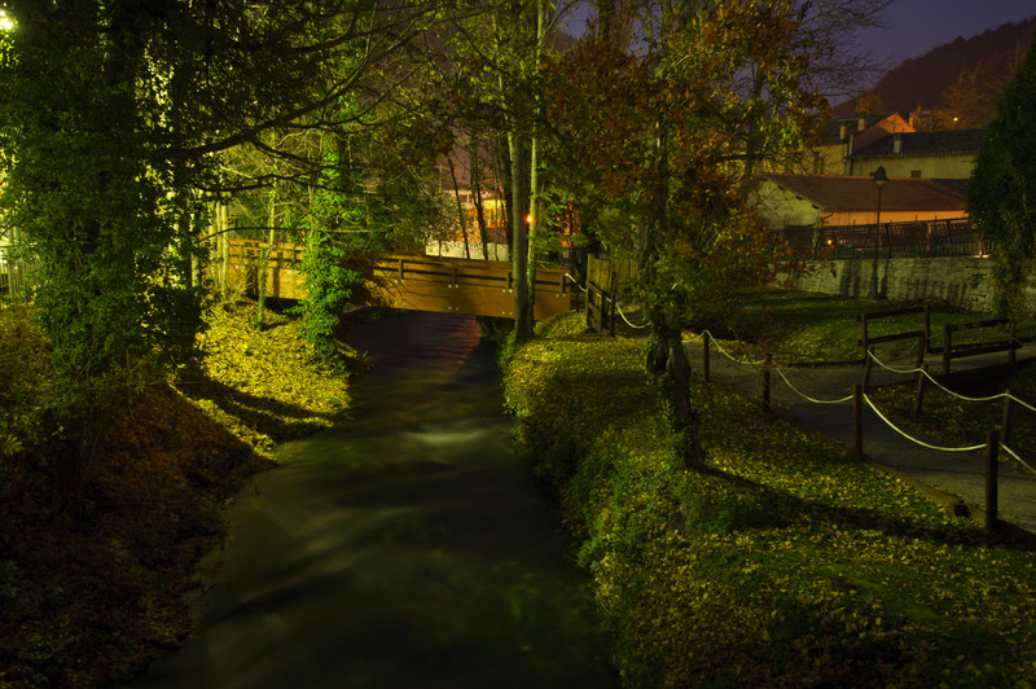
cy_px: 344
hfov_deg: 62.0
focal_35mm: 30
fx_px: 863
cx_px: 518
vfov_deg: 43.5
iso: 200
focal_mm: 20
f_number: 5.6
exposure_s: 30
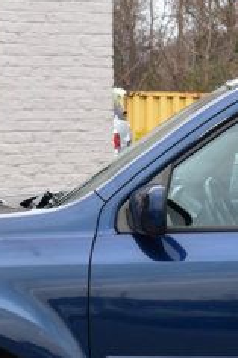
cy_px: 281
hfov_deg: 5.5
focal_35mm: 247
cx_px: 349
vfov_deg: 8.3
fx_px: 2453
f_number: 6.3
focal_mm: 38
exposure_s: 1/20
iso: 400
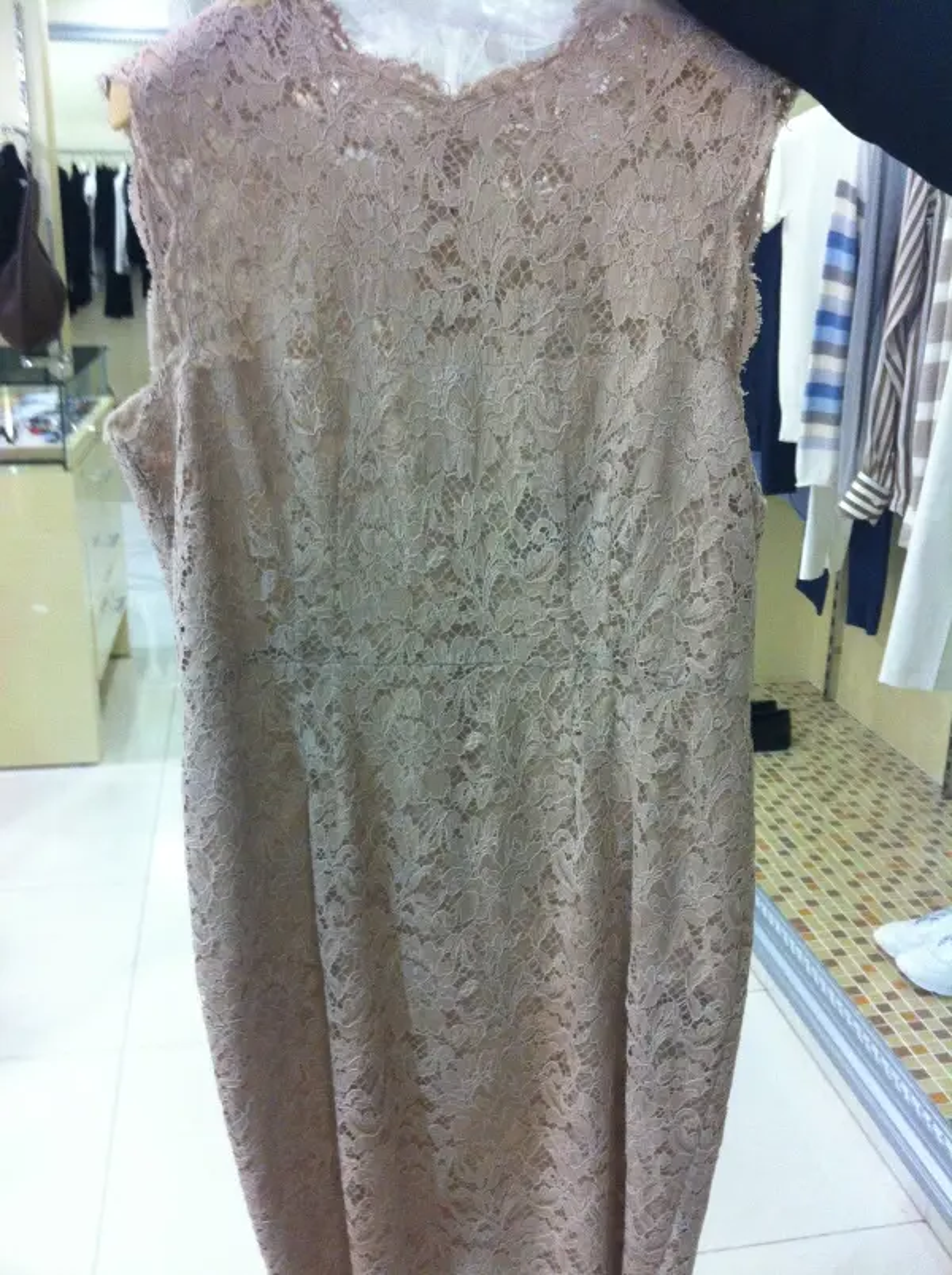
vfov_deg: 52.7
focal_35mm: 35
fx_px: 1286
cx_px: 476
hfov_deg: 40.6
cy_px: 638
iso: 200
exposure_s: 1/17
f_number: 2.8
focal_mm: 3.85
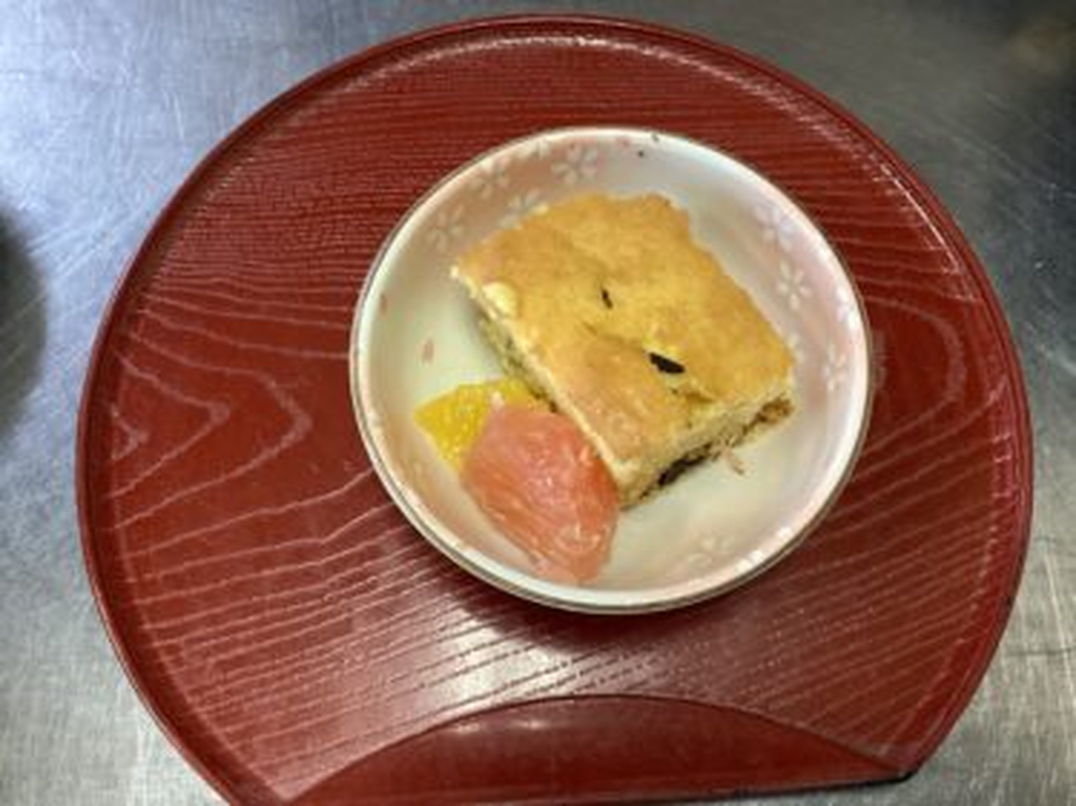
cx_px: 538
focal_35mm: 31
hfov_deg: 58.4
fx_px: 963
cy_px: 403
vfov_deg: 45.4
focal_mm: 3.3
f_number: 2.4
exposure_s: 1/60
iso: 200
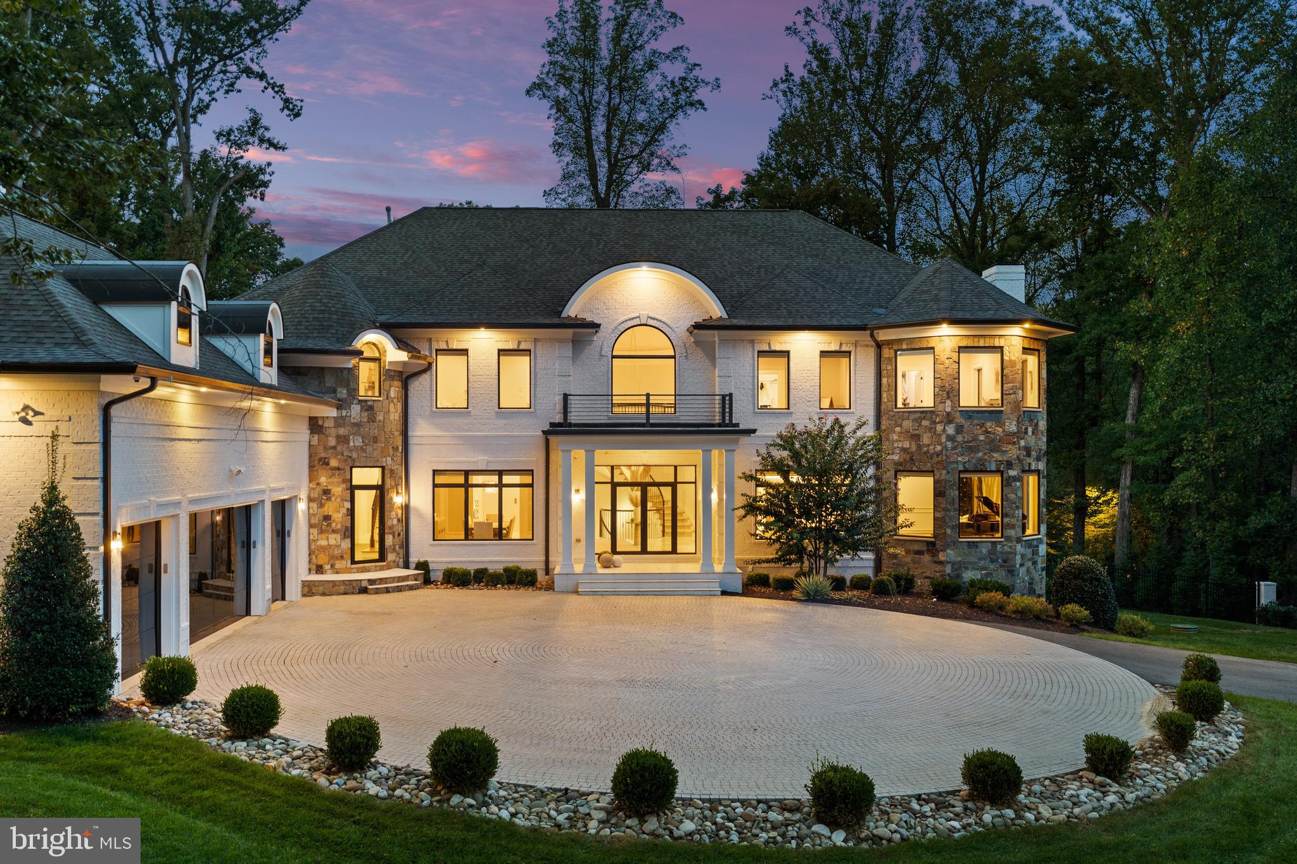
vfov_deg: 41.7
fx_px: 1135
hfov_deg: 59.5
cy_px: 432
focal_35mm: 32
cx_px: 648
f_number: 4
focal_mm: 31.5
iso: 640
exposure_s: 1/3
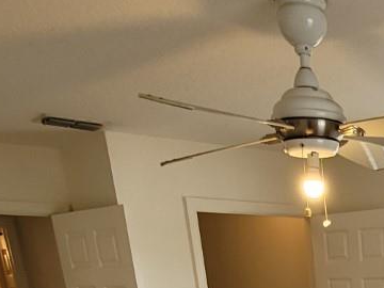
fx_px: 577
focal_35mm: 52
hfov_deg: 31.5
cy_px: 470
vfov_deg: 21.6
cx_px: 447
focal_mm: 1.74
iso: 80
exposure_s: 1/60
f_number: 2.2
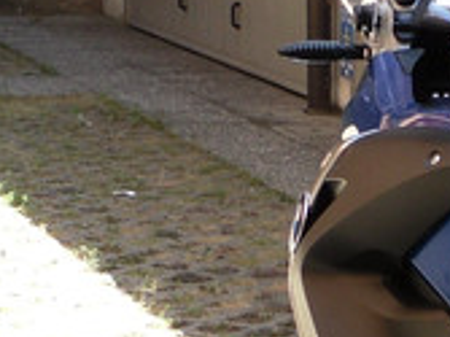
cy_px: 609
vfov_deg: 5.1
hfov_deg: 6.7
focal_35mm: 287
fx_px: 3728
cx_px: 869
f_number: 3.5
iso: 80
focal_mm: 6.3
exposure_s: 1/103
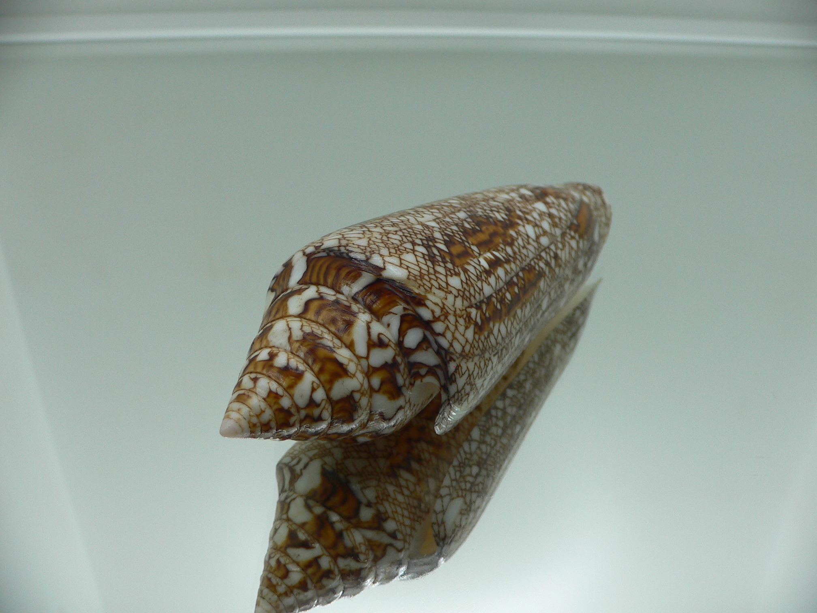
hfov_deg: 52.6
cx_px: 408
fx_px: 826
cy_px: 306
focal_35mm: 35
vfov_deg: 40.7
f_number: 2.8
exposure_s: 1/80
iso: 80
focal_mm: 4.6
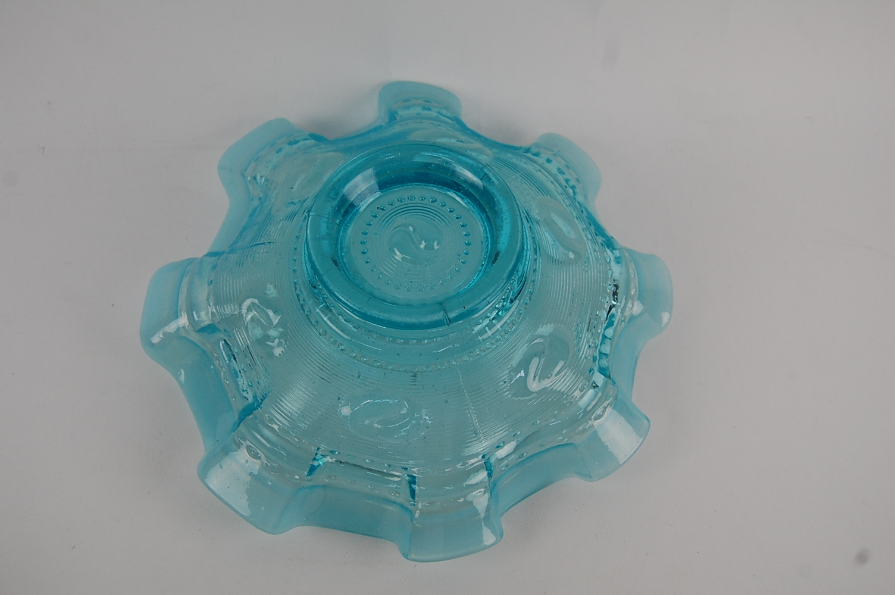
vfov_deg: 34.1
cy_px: 298
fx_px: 969
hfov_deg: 49.6
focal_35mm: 39
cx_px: 448
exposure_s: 1/125
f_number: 5.6
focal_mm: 26
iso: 400
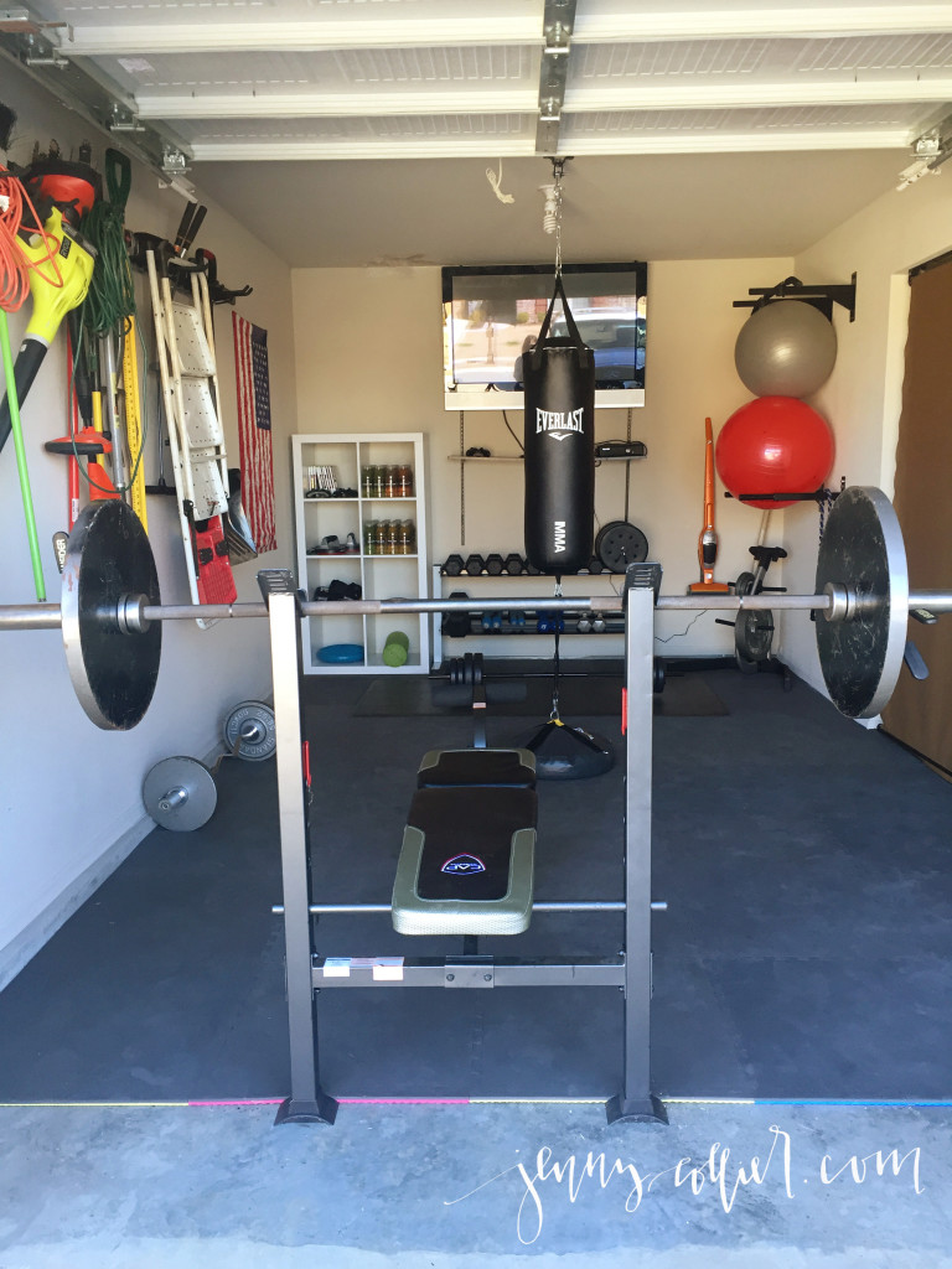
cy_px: 634
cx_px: 476
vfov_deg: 61.7
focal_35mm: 29
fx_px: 1063
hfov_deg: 48.2
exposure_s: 1/40
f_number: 2.2
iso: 32
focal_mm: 4.15
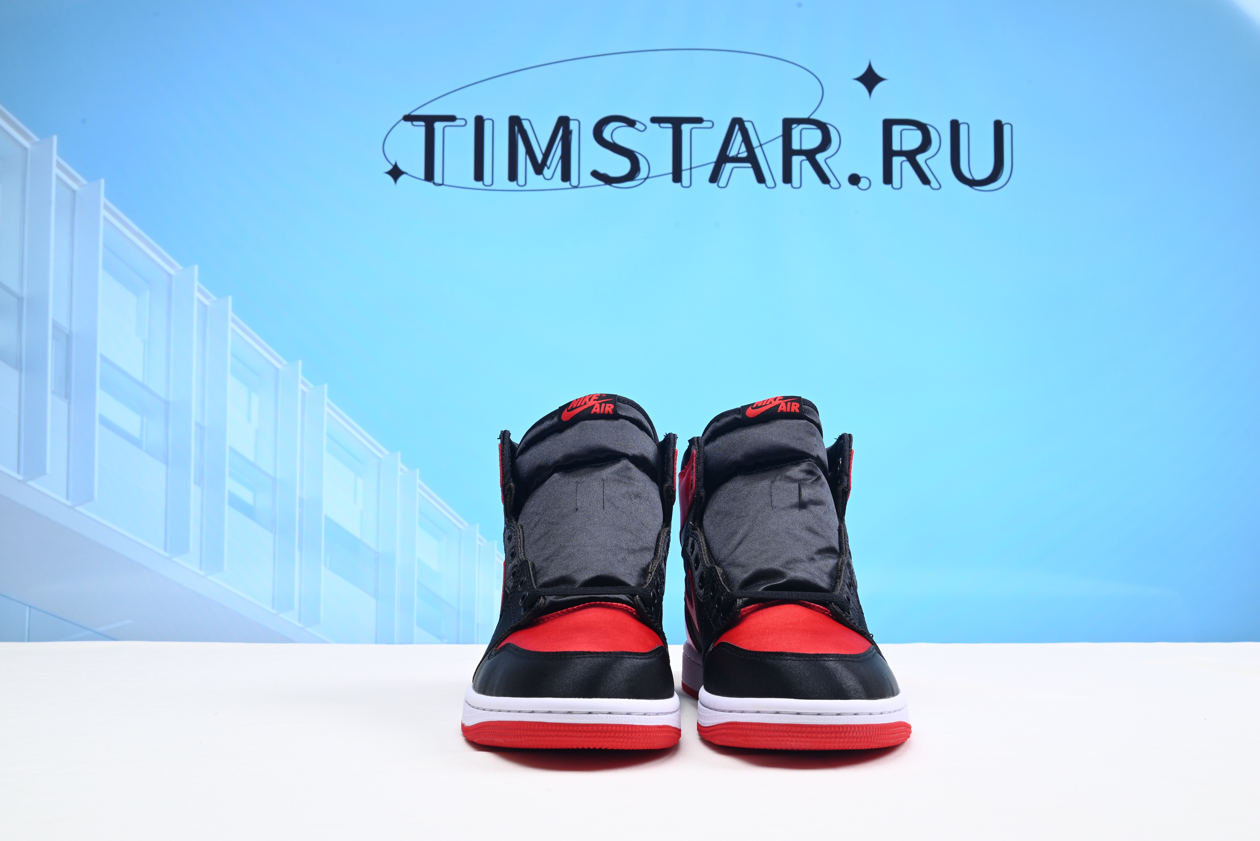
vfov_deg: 35.1
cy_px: 420
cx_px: 630
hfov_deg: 50.7
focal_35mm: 38
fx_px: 1330
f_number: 16
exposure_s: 1/2
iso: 100
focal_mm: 38
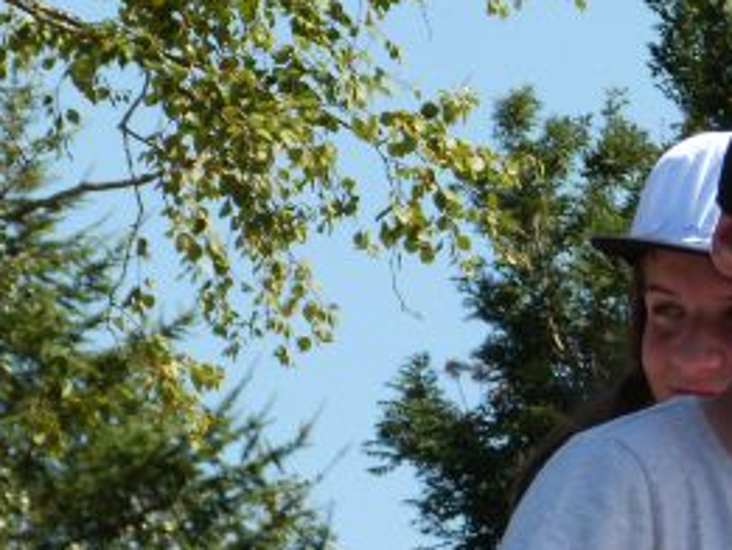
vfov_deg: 2.8
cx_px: 1041
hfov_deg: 3.7
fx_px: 11297
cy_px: 727
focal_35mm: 534
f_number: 5.6
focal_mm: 31.3
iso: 100
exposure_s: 1/320
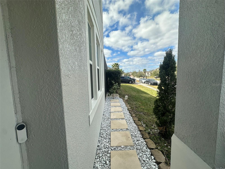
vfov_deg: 85.7
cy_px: 84
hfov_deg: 102.1
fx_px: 91
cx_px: 112
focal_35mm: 14
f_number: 2.2
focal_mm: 2.22
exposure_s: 1/1453
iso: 50
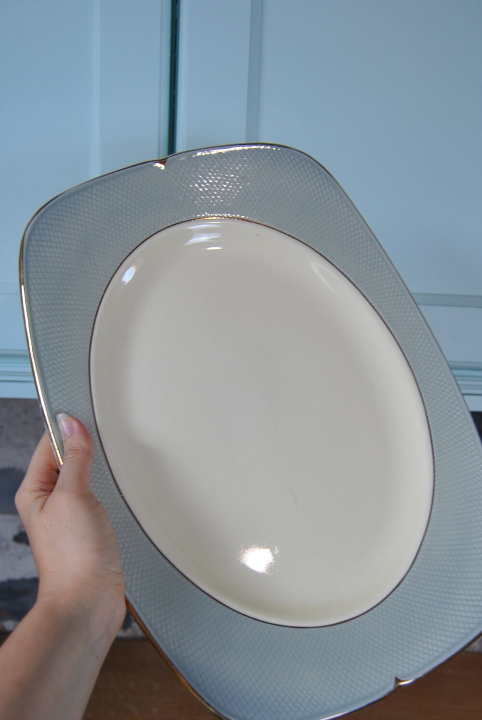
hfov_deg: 38.0
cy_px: 421
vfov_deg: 54.1
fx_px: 701
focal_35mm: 35
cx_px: 239
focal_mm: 18
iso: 200
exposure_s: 1/50
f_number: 3.5
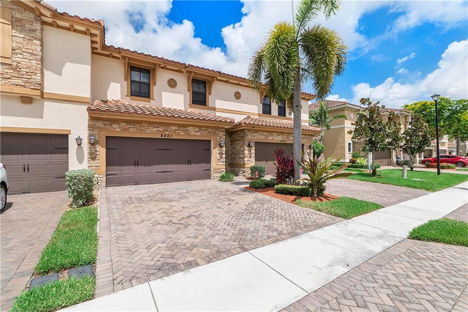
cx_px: 234
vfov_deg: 77.3
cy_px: 156
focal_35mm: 15
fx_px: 195
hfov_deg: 100.4
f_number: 11
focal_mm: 10
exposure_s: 1/200
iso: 100
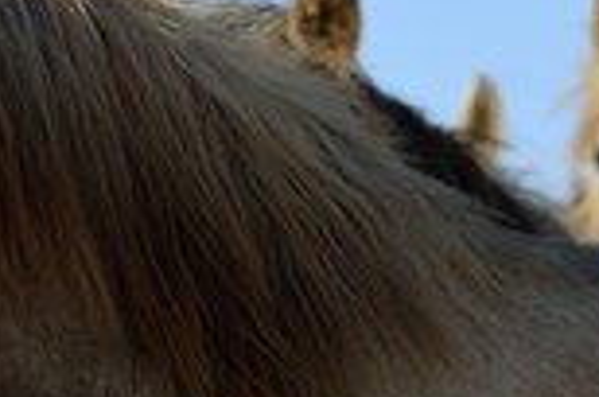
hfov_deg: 6.3
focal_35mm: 328
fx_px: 5446
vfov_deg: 4.2
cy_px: 343
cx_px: -82
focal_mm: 120
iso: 200
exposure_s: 1/800
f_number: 6.3
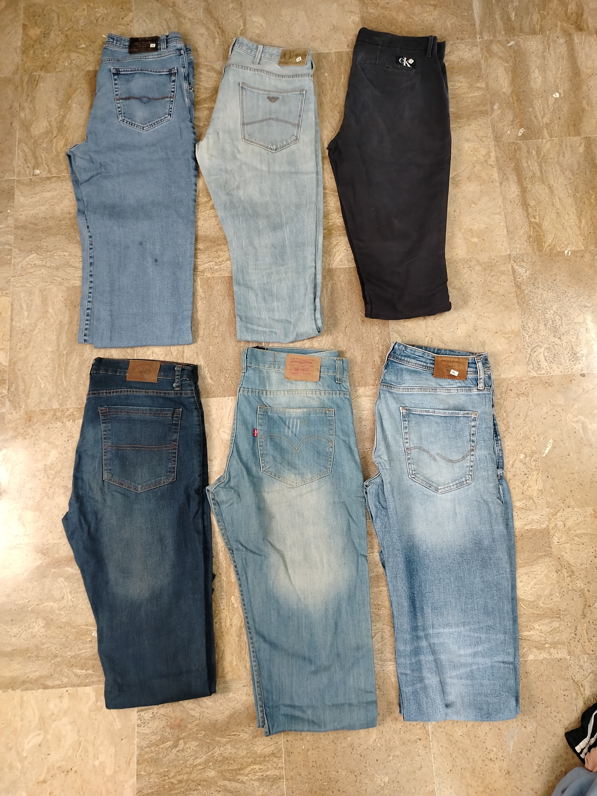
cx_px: 298
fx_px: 552
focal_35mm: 24
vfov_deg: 71.6
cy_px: 398
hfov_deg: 56.8
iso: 2053
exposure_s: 1/100
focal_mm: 5.25
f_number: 1.75
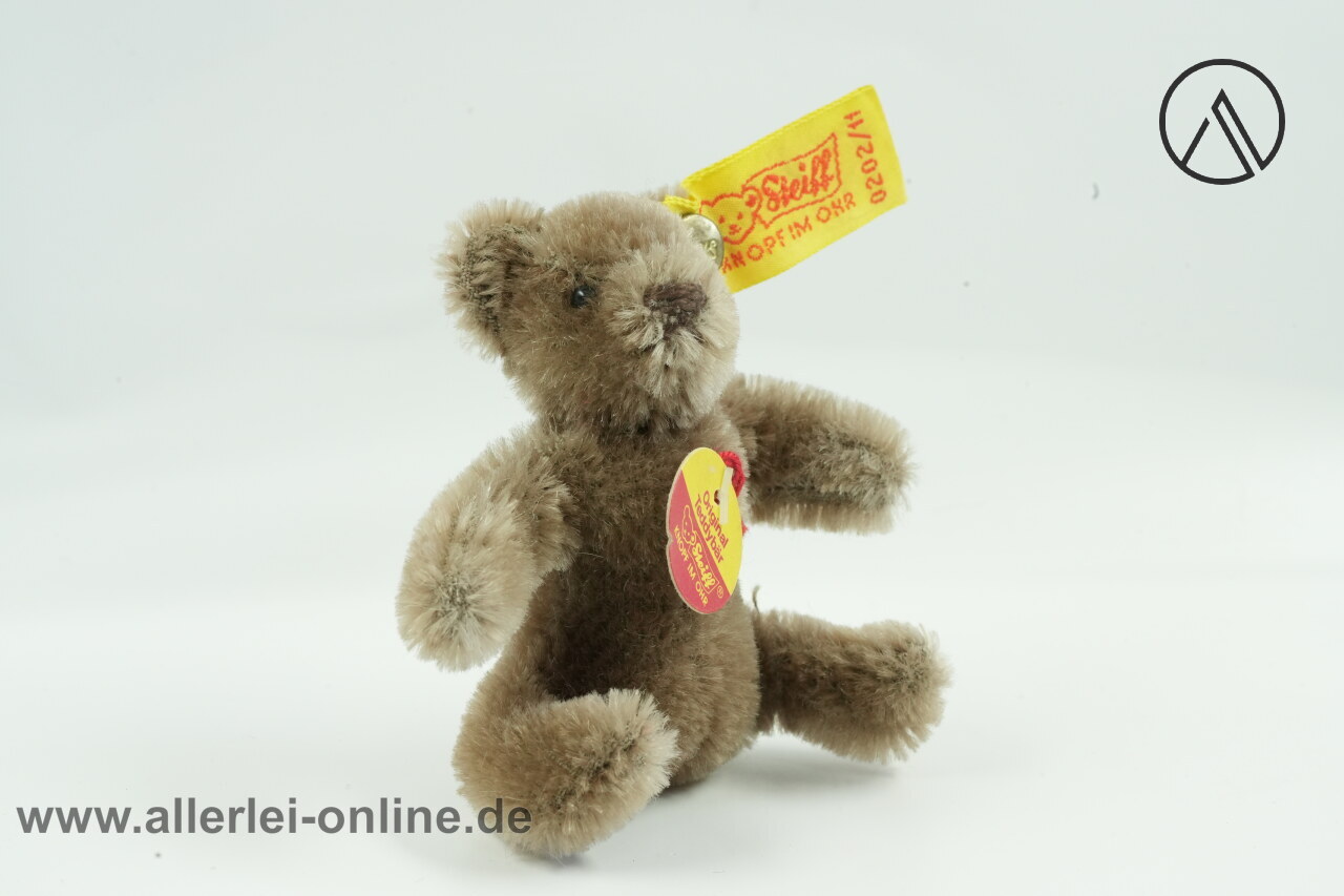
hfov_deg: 22.6
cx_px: 672
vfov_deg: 15.2
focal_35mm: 90
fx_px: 3359
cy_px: 448
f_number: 16
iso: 2500
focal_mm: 90
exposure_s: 1/40
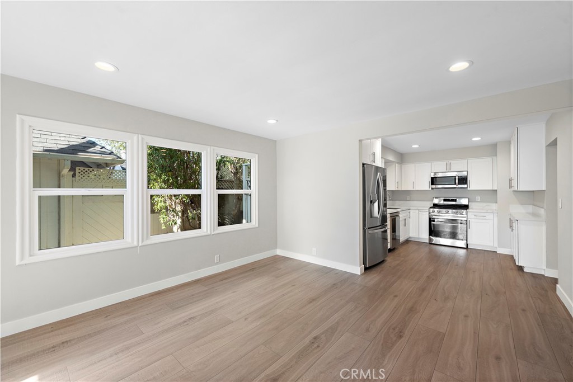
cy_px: 191
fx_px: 239
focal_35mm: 15
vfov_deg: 77.3
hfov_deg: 100.4
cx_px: 286
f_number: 7.1
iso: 125
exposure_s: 1/200
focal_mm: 15
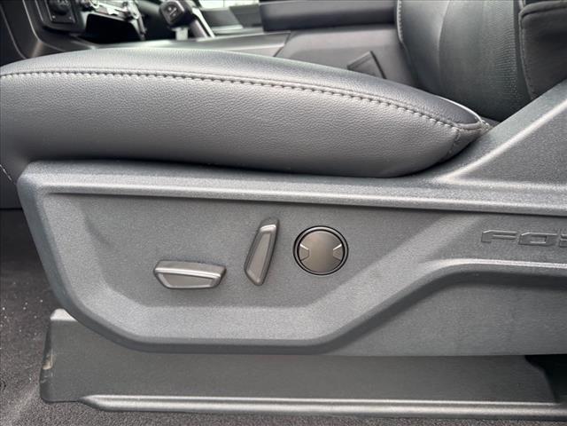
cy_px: 213
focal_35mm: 24
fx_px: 393
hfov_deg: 71.6
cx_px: 284
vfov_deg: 56.8
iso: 100
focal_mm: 6.76
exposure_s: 1/121
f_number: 1.78
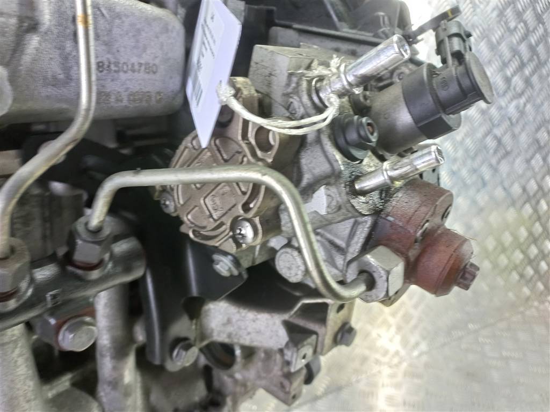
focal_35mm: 25
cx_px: 275
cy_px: 206
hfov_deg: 69.4
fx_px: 397
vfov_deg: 54.9
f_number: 1.8
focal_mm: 4.6
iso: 200
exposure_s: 1/33
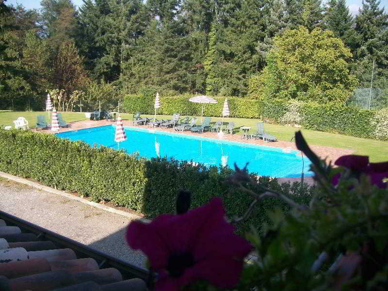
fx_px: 392
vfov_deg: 40.7
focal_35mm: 35
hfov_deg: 52.6
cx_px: 194
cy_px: 146
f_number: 2.8
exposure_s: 1/558
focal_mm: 5.8
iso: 80
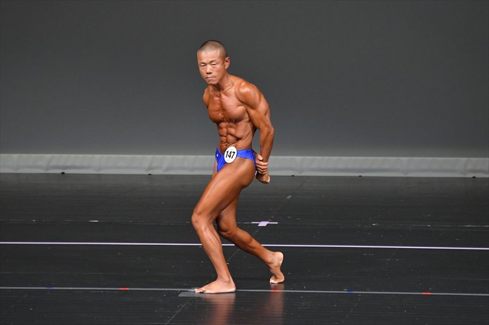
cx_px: 244
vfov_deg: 3.7
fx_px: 5091
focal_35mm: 375
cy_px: 162
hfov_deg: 5.5
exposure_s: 1/400
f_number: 5.6
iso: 4000
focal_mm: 250
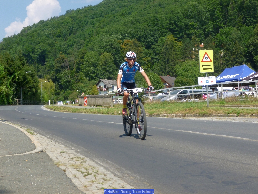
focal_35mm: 64
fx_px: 477
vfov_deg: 22.9
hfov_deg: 30.3
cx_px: 129
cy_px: 97
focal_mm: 11.5
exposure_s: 1/500
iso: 125
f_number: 4.5
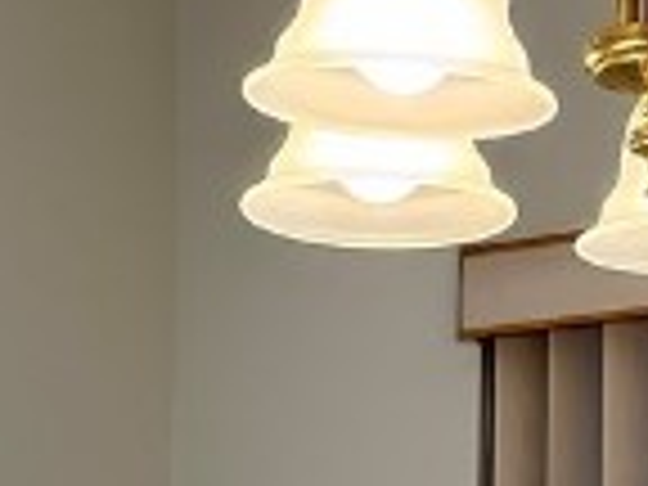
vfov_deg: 8.2
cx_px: 351
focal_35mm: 171
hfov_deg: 11.6
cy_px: 1030
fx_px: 3201
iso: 160
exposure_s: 1/145
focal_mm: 6.76
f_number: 1.78
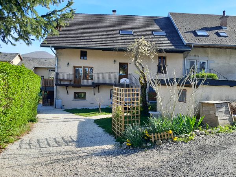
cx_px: 118
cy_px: 88
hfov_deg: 67.3
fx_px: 177
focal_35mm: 26
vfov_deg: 53.1
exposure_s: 1/501
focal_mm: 4
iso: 40
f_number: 1.8
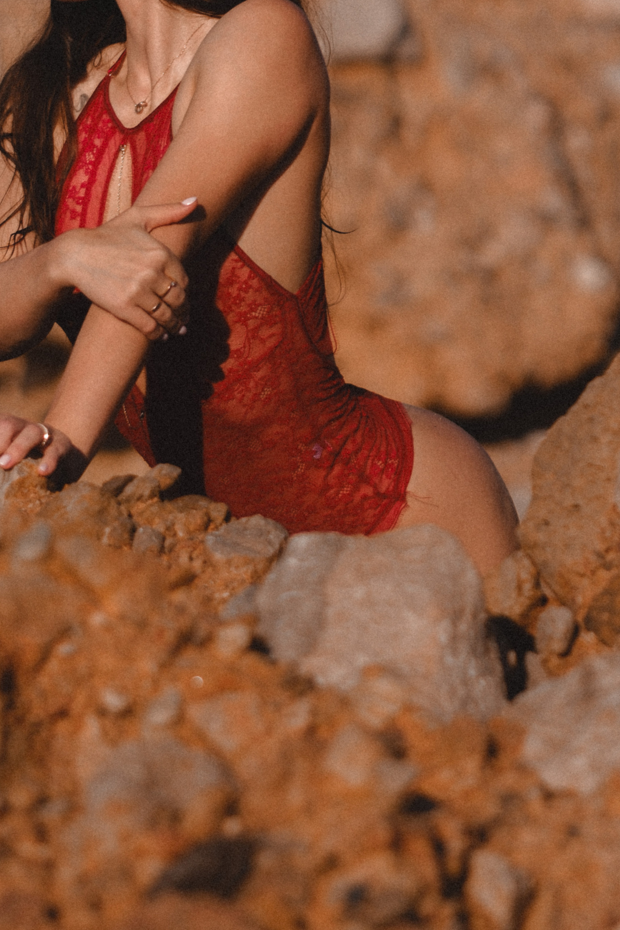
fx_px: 6353
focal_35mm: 246
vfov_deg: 8.4
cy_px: 293
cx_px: 250
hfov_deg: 5.6
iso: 160
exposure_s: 1/8000
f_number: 2
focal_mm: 90
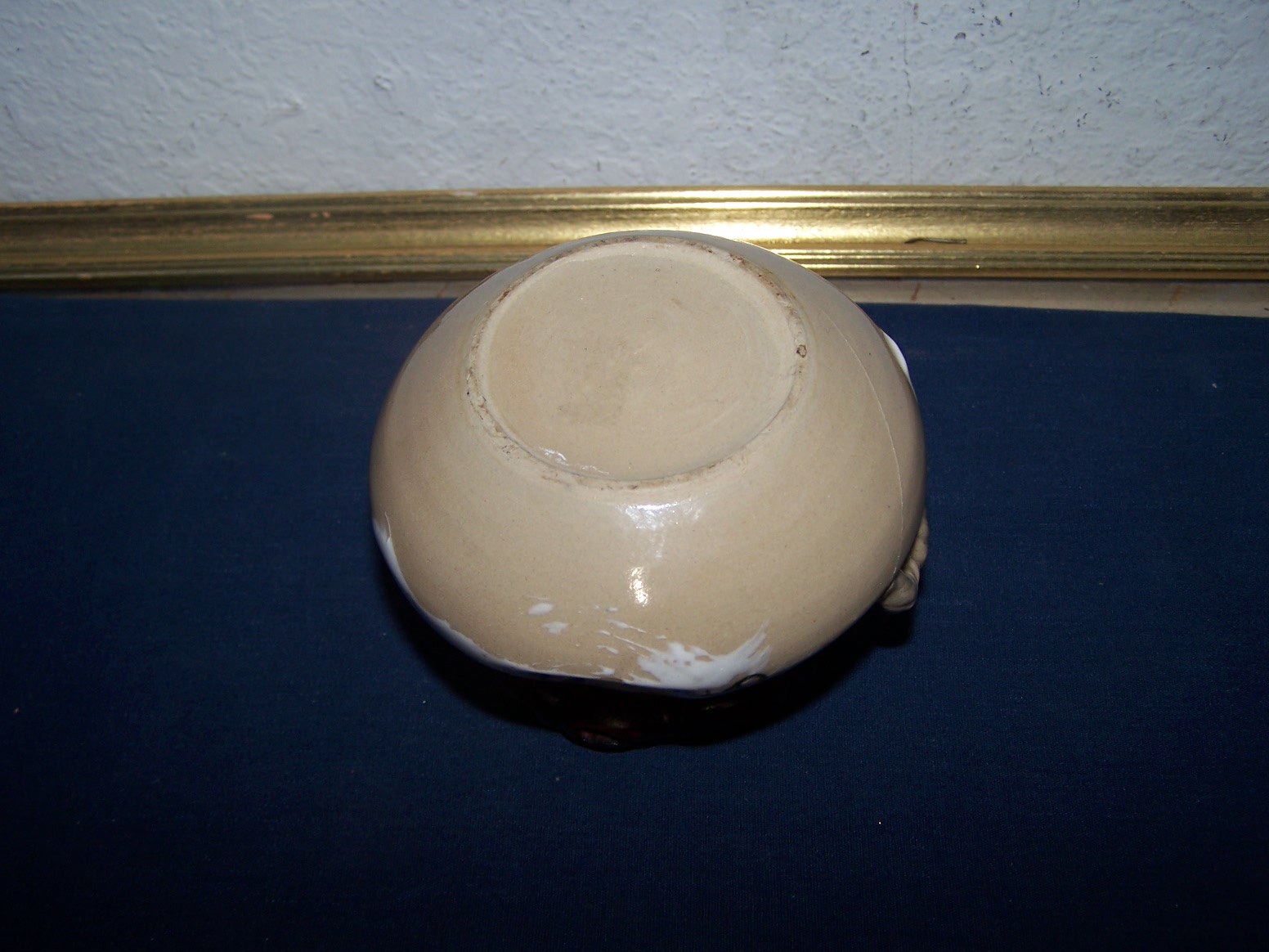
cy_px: 476
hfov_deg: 49.0
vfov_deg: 37.7
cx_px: 634
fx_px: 1393
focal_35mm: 38
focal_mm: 6.3
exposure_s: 1/60
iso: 80
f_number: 2.8
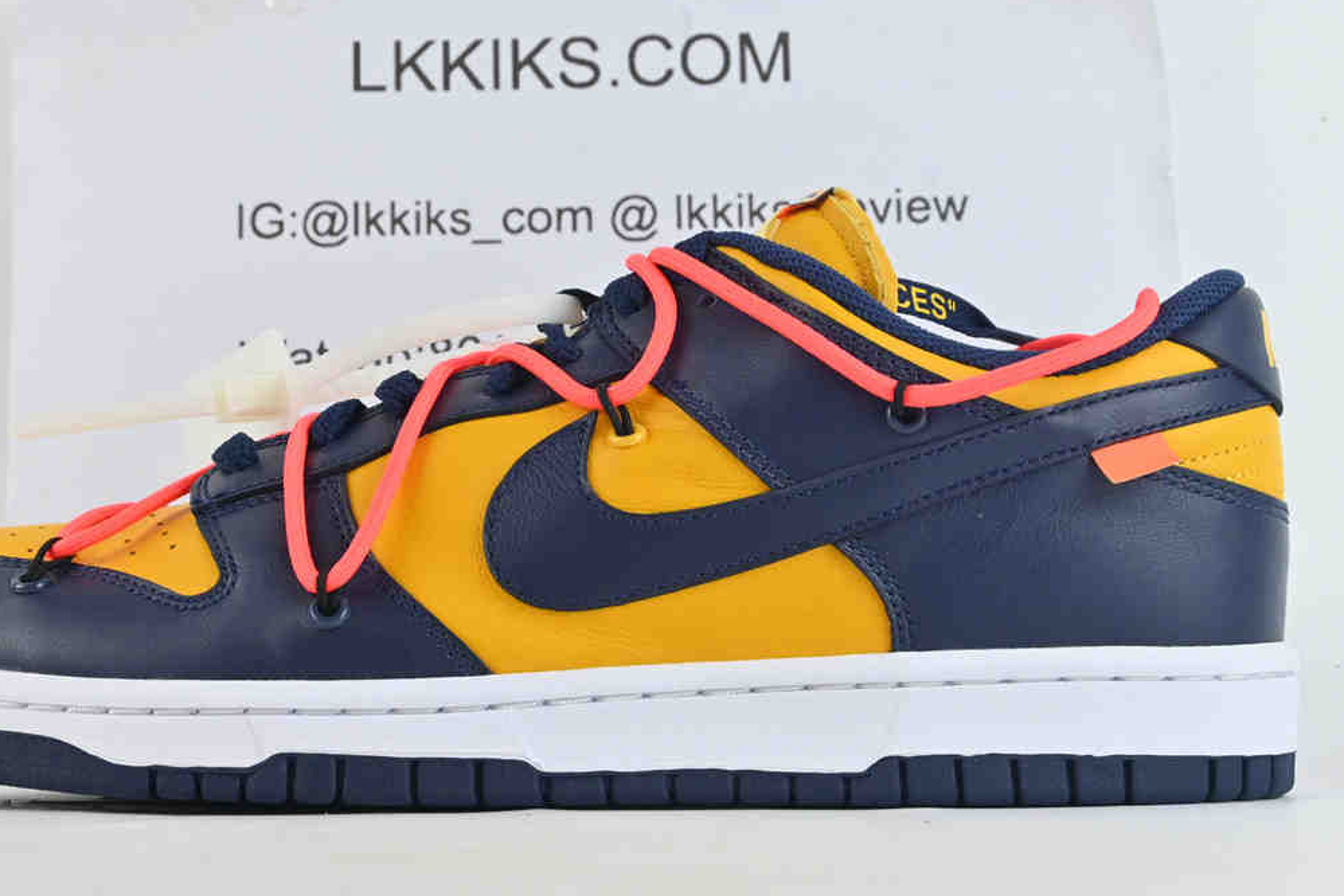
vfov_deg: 18.9
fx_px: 2688
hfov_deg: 28.1
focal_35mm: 72
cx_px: 598
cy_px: 488
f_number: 9
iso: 1250
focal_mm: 40
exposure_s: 1/125
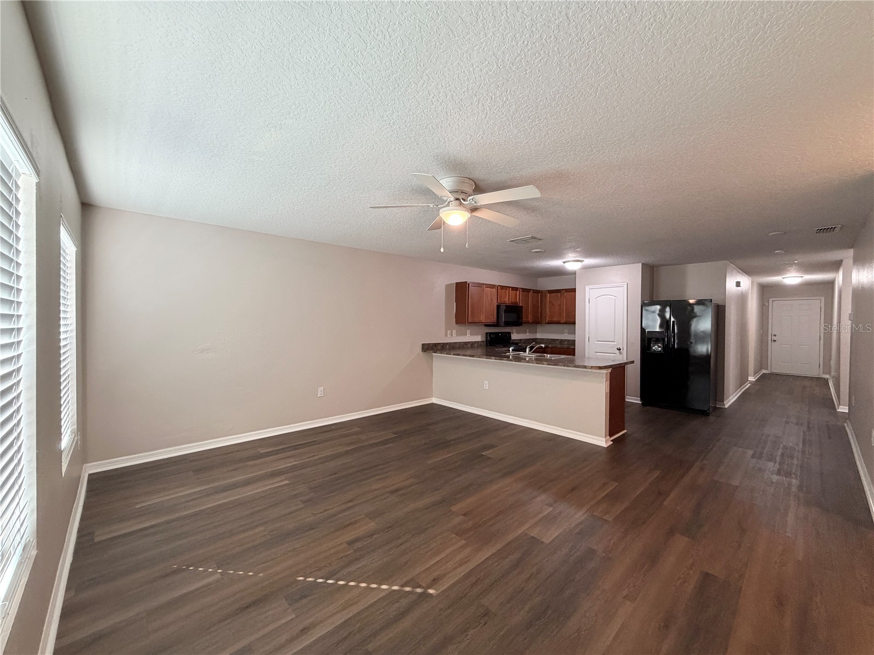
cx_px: 437
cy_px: 328
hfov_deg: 102.1
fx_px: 353
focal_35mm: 14
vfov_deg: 85.7
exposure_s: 1/60
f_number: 2.2
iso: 250
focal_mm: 2.22
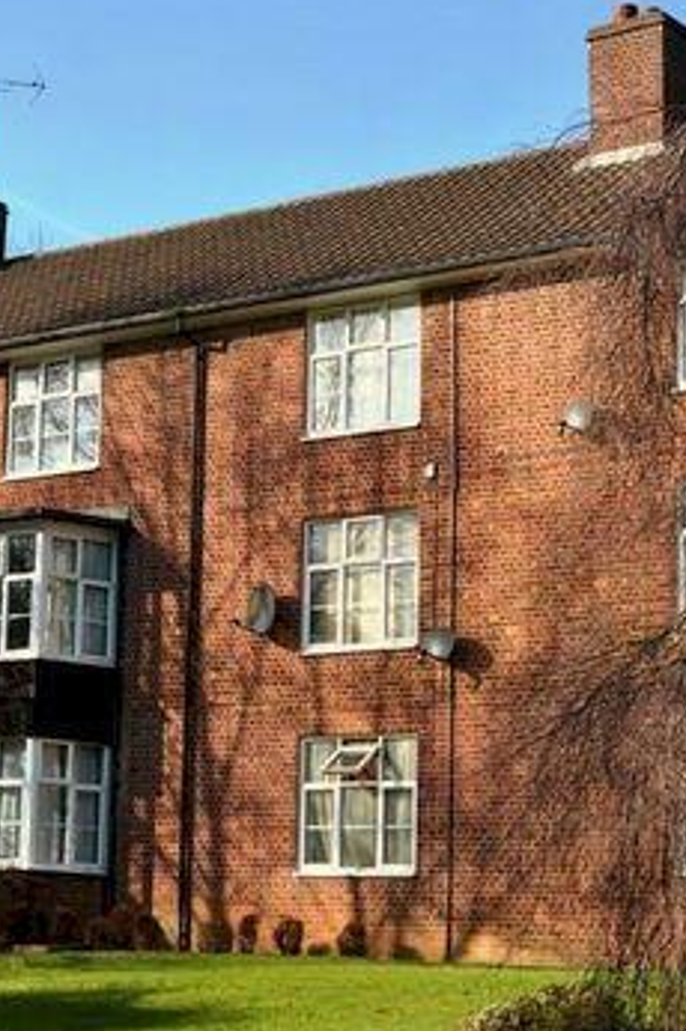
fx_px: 2521
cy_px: 508
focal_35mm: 88
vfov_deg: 23.1
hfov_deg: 15.4
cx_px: 98
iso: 200
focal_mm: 29
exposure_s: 1/200
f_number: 10
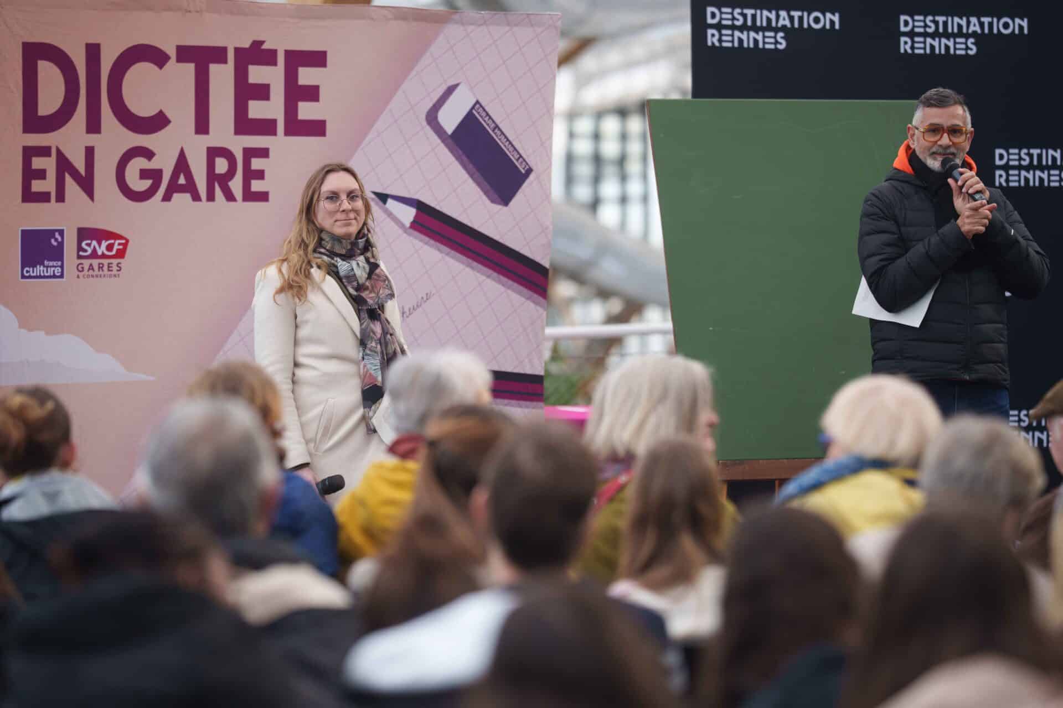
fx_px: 3986
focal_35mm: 135
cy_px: 354
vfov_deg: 10.2
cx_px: 532
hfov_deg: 15.2
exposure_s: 1/500
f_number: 2.2
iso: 250
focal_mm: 135
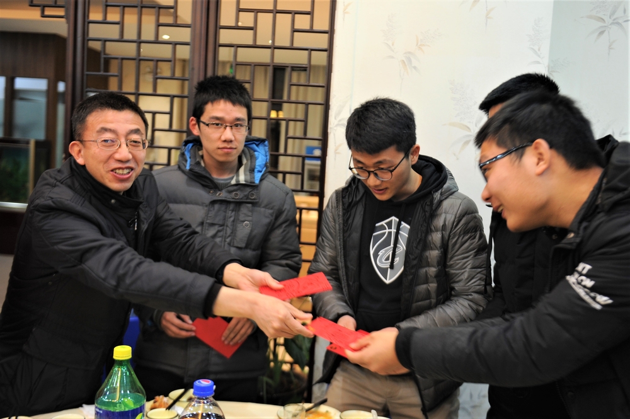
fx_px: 594
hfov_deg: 55.8
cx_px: 315
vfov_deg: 38.8
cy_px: 210
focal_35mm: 34
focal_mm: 34
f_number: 3.2
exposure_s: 1/50
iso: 800
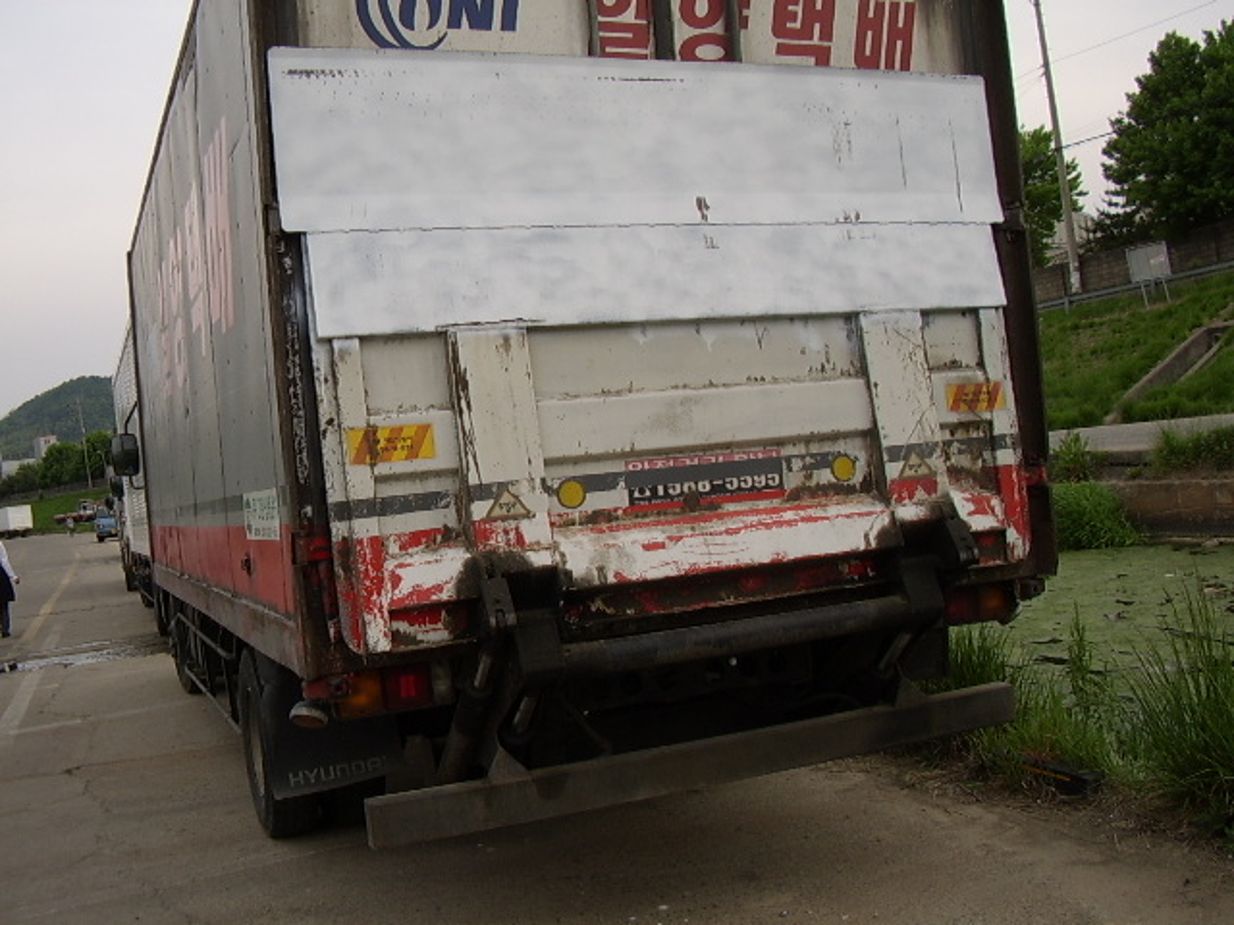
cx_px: 617
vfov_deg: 46.8
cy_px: 462
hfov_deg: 60.0
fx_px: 1069
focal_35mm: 30
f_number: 4.1
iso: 71
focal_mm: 5.8
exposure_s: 1/192
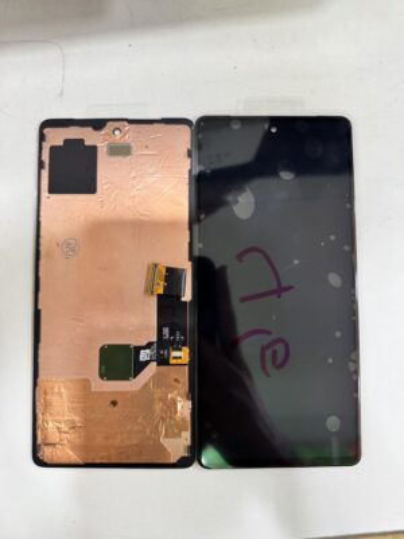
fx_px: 373
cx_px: 202
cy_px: 270
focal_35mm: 24
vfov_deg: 71.6
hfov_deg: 56.8
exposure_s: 1/50
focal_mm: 6.76
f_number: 1.78
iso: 160
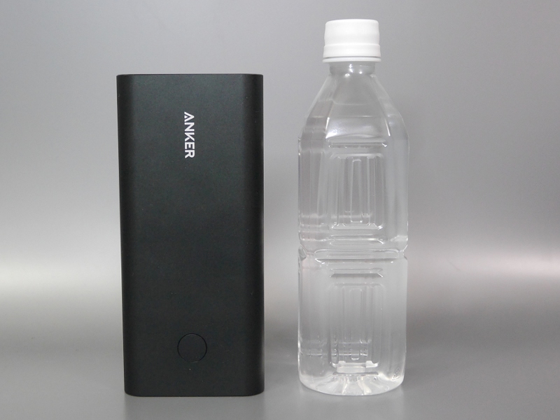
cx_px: 280
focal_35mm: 40
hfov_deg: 46.8
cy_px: 210
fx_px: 647
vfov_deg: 36.0
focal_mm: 20
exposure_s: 1/60
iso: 1000
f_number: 4.4
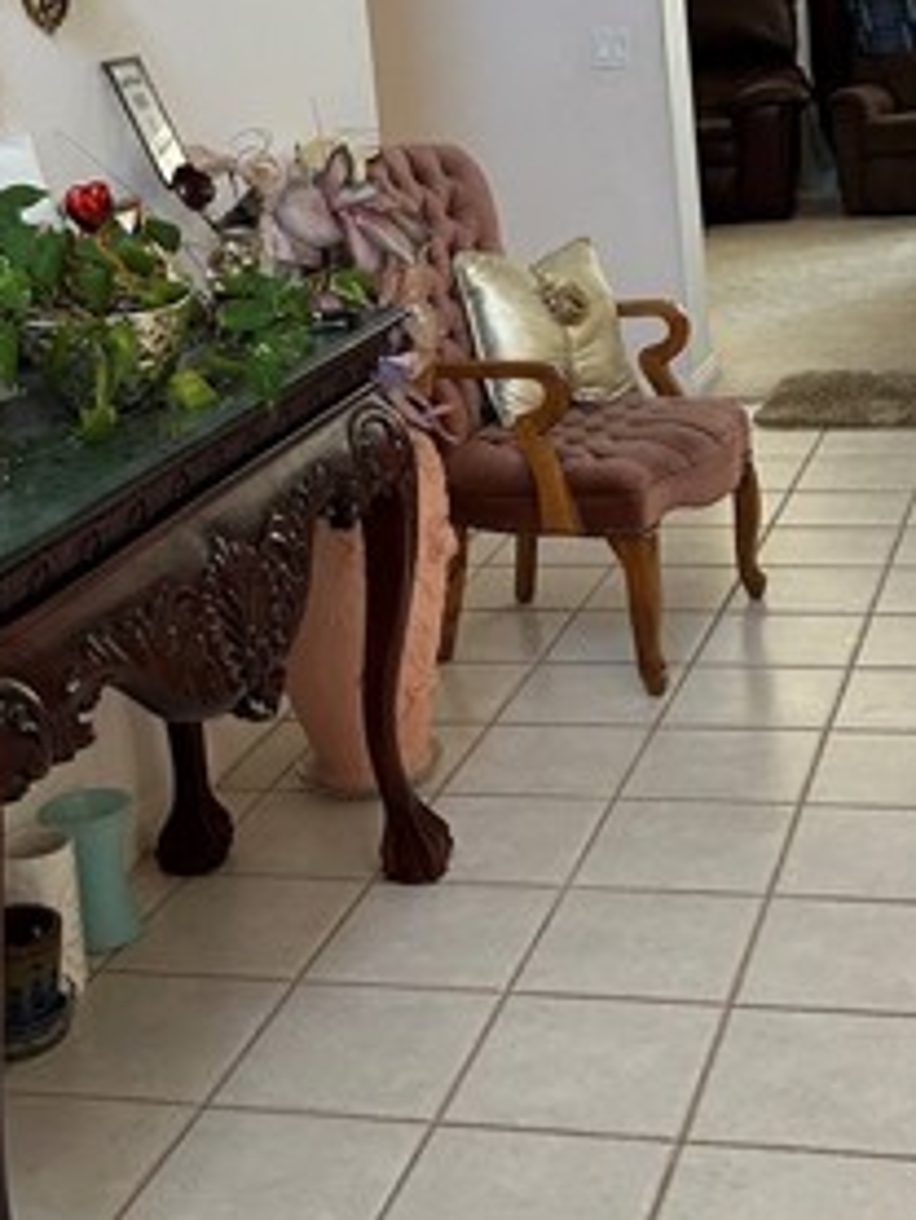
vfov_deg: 31.3
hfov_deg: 24.3
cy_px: 238
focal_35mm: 60
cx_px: 590
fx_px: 2115
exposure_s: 1/93
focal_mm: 5.7
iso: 125
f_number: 1.5
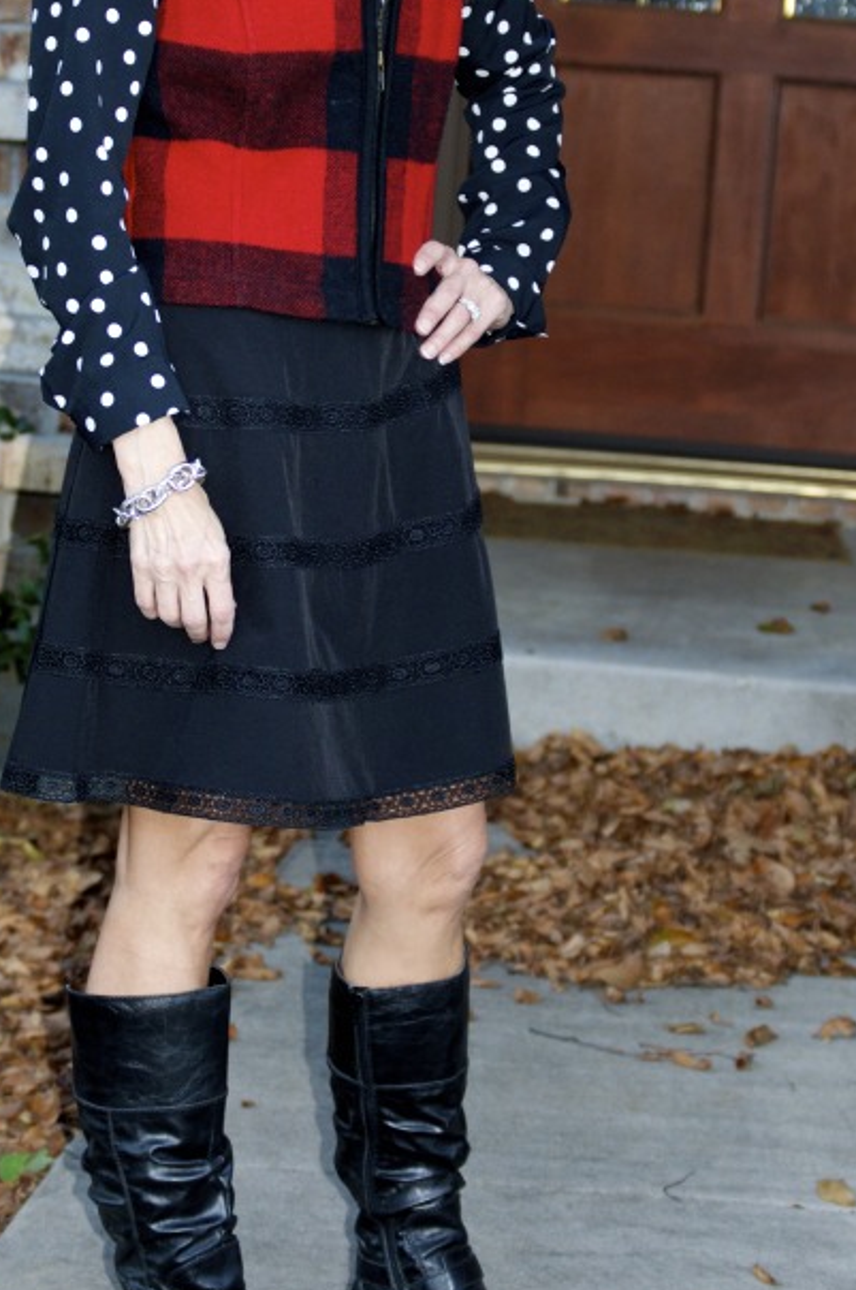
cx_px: 318
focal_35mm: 140
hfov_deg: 9.8
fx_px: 5002
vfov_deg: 14.7
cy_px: 463
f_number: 4
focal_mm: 55
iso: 640
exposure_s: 1/60
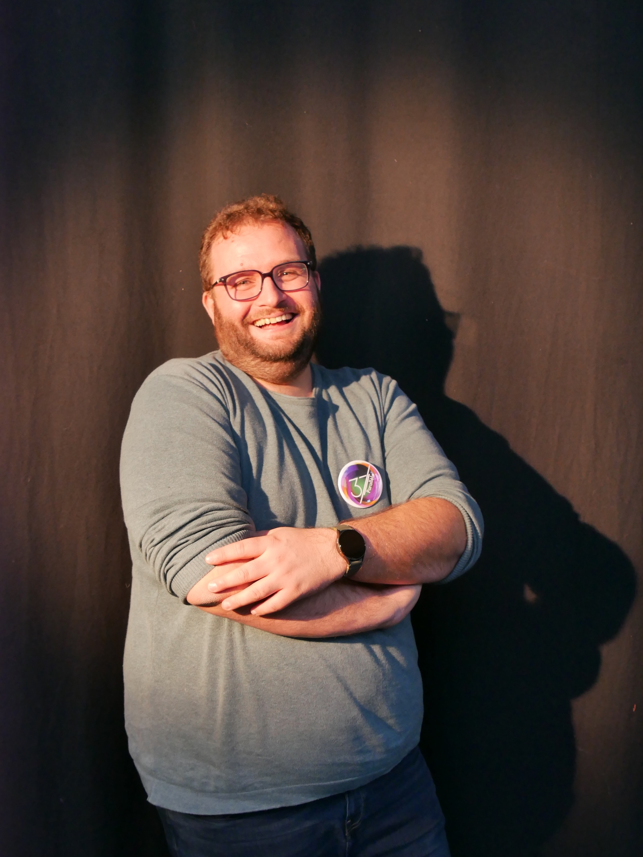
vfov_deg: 39.6
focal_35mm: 48
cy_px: 428
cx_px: 322
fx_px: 1188
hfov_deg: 30.3
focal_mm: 24
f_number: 5.6
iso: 800
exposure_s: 1/60
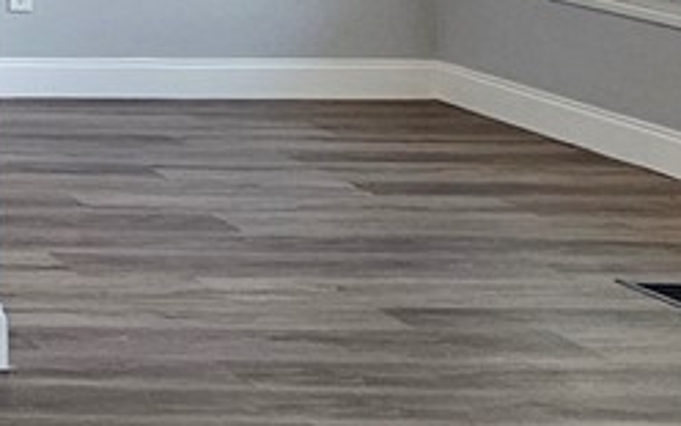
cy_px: -311
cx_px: -824
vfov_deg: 13.4
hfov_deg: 15.8
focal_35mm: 89
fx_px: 1652
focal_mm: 2.2
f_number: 2.2
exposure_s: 1/60
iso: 100
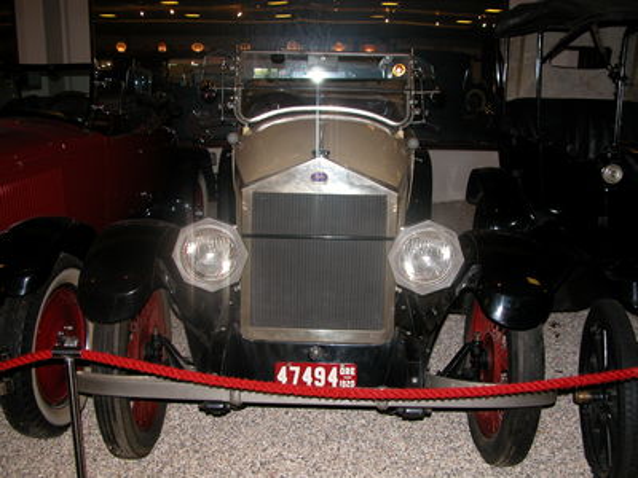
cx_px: 319
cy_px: 239
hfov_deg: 52.6
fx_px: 645
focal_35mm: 35
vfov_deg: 40.7
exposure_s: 1/60
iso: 100
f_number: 2.8
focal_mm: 8.9
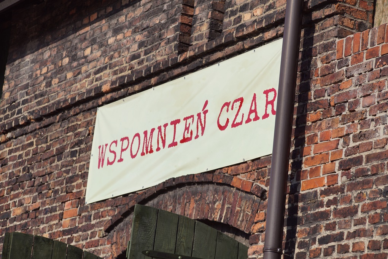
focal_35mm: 135
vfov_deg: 10.2
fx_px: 1455
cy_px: 130
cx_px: 194
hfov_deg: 15.2
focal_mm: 90
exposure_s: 1/400
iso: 100
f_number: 9
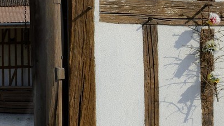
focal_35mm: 129
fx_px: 766
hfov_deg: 14.8
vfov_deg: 9.4
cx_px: -166
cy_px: 40
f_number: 14
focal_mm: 31
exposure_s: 1/125
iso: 200
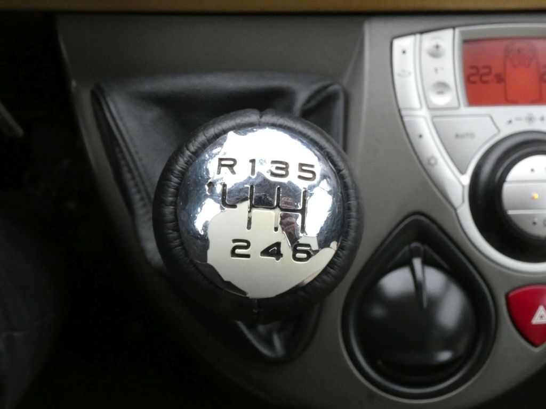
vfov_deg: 40.7
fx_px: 552
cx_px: 273
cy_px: 204
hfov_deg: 52.6
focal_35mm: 35
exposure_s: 1/80
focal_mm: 6.2
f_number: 5.6
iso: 1000
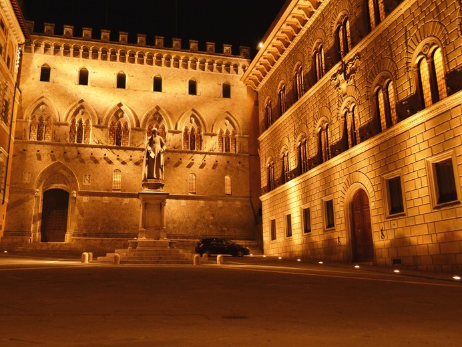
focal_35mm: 30
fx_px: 400
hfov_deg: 59.8
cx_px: 201
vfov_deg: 46.8
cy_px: 175
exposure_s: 1/6
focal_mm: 18
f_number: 5.6
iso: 800
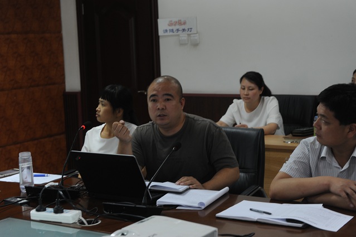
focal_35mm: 70
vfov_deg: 19.4
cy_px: 118
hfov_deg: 28.9
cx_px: 178
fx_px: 692
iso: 640
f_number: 5.6
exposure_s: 1/20
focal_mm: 70
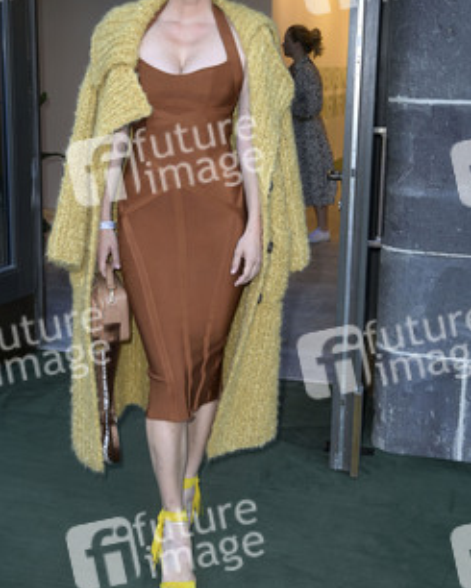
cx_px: 221
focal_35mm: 49
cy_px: 257
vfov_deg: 38.0
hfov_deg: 30.8
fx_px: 853
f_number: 8
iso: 1000
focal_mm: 40
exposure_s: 1/100
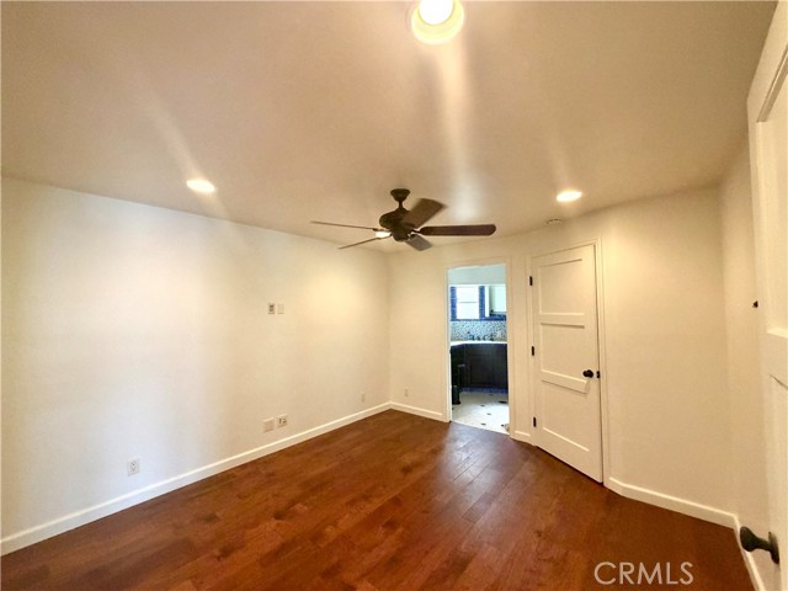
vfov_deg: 85.7
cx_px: 394
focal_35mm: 14
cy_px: 296
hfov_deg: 102.1
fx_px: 319
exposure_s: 1/60
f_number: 2.2
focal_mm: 2.22
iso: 320
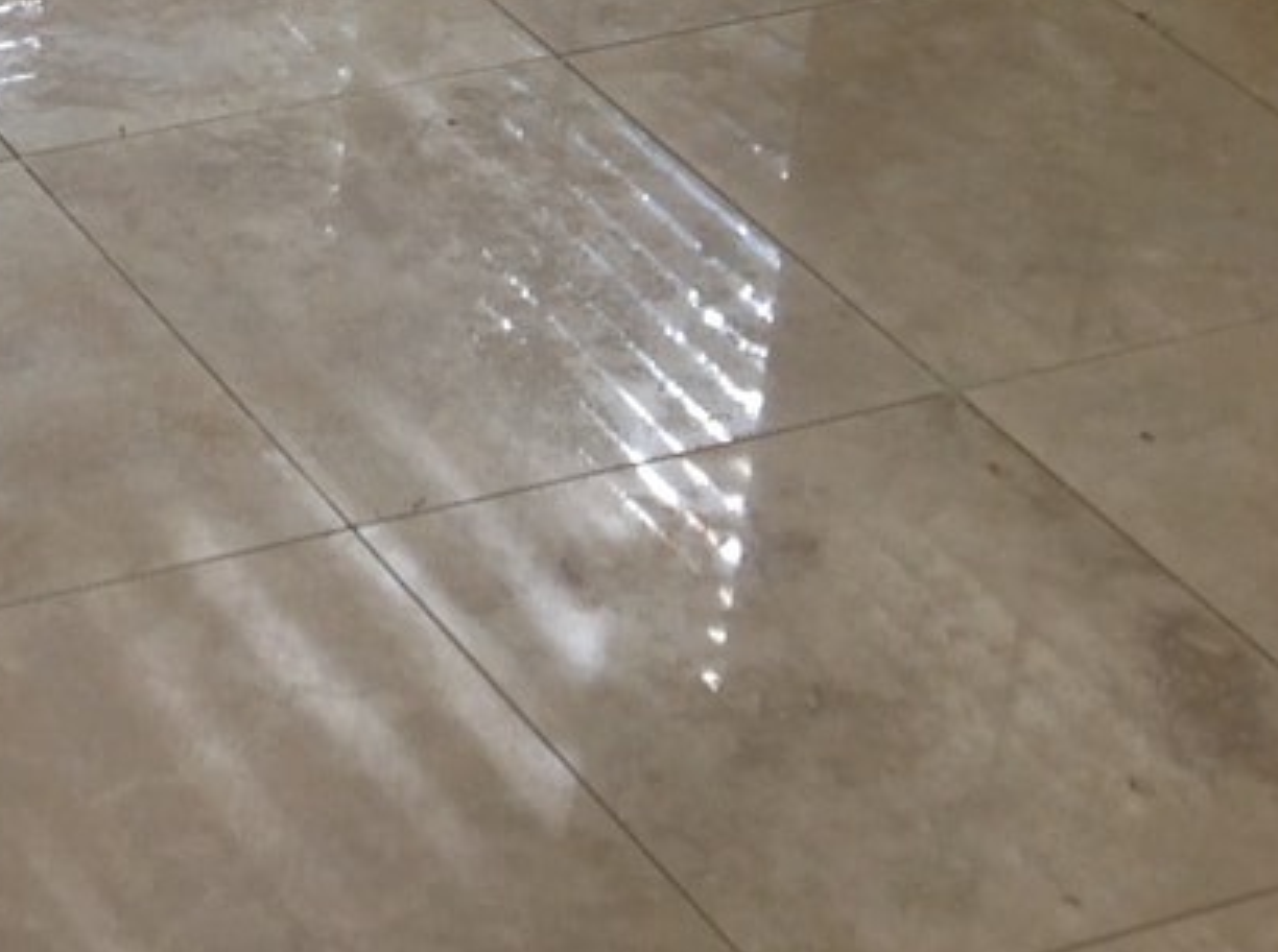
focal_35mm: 115
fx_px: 4236
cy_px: -482
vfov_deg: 12.2
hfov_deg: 15.7
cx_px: -656
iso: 64
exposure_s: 1/40
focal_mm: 4.28
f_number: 2.4
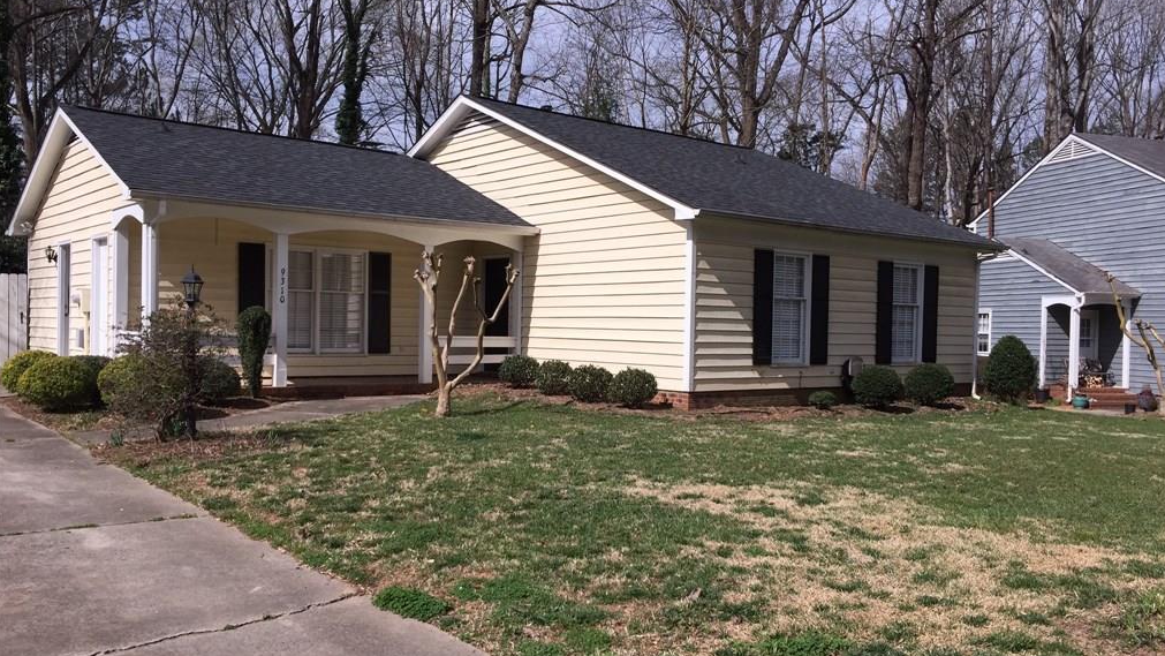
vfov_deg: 36.7
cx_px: 585
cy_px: 356
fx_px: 989
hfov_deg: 61.0
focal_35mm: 32
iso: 32
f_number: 2.2
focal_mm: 4.15
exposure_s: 1/3300
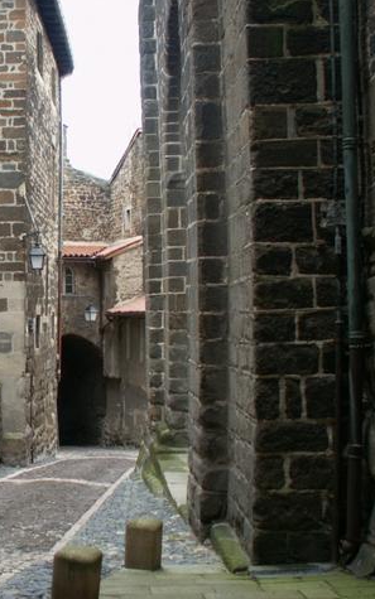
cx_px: -6
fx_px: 817
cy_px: 298
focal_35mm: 50
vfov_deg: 40.3
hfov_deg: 24.6
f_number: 3.2
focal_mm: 5.86
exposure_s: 1/50
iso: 50
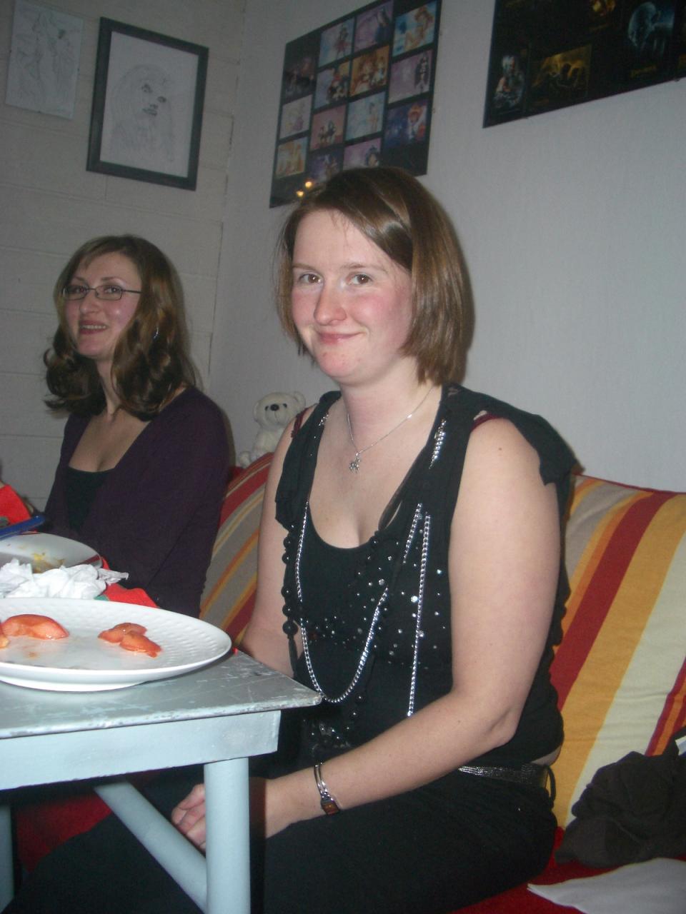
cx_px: 343
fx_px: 925
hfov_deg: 40.7
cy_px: 457
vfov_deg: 52.6
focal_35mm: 35
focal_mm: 5.8
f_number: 2.6
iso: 100
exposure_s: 1/60
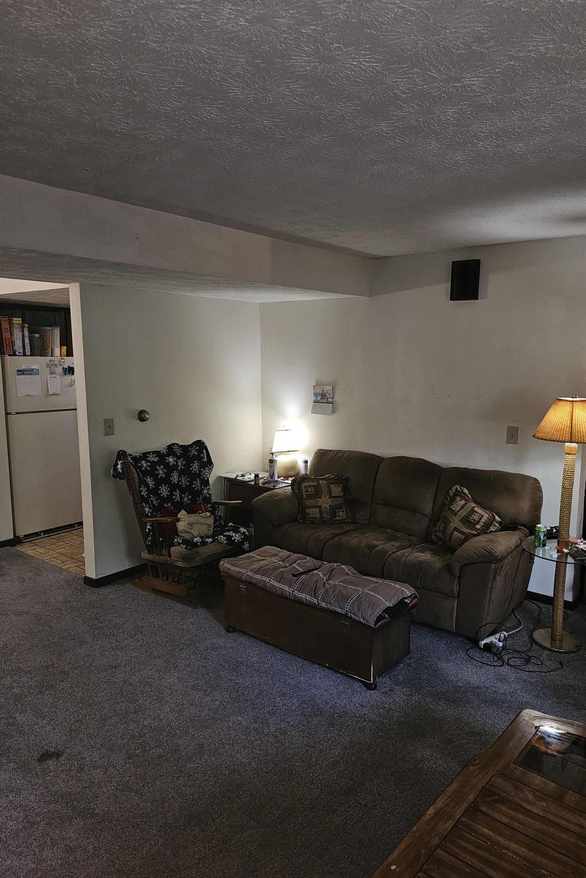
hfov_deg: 53.1
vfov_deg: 73.7
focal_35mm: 24
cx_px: 318
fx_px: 586
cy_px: 440
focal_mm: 6.3
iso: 125
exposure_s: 1/24
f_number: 1.7
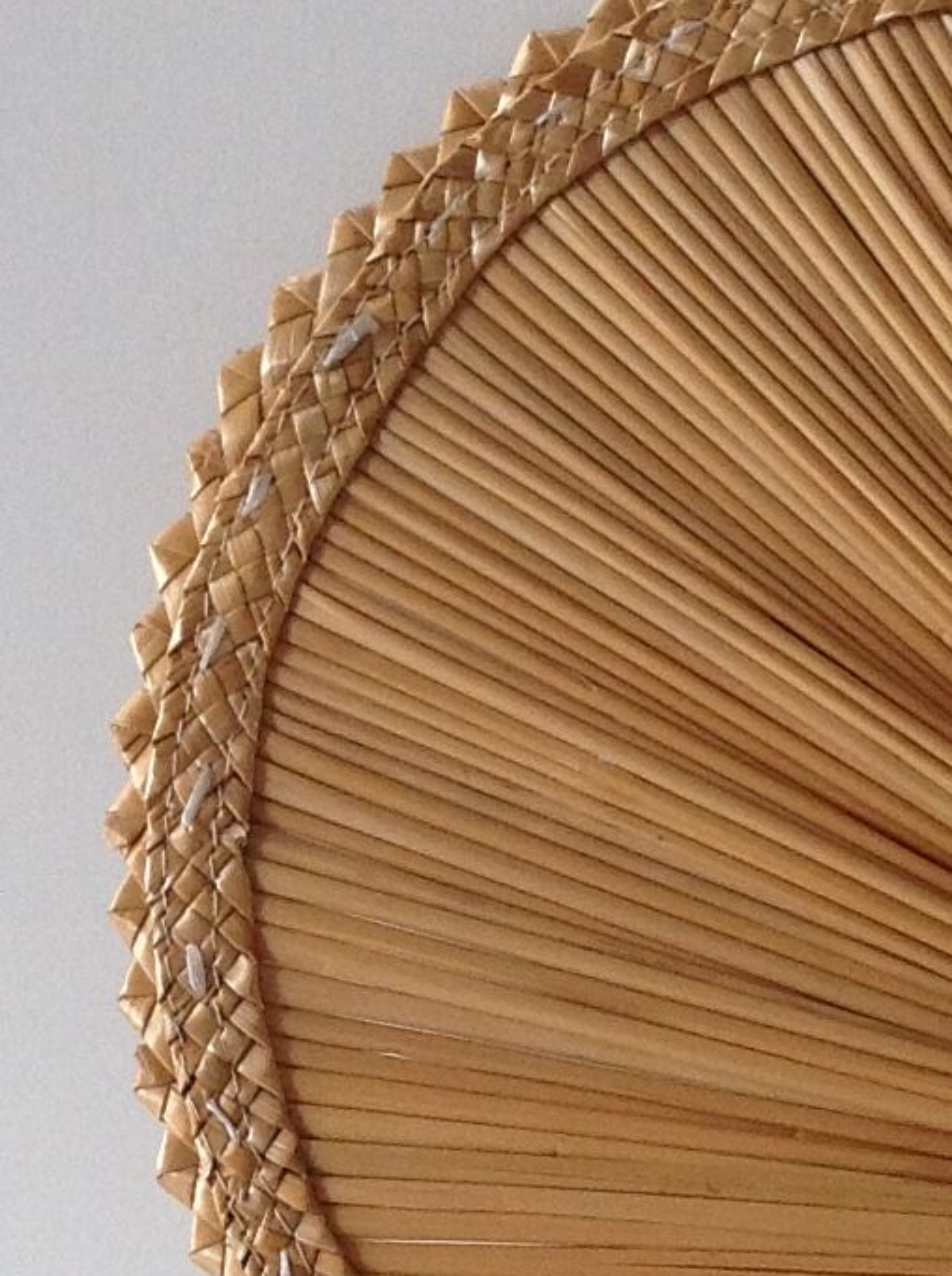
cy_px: 1012
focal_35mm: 133
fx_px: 4892
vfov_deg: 14.8
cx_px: 314
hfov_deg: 11.1
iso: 80
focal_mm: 4.28
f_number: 2.4
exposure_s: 1/120
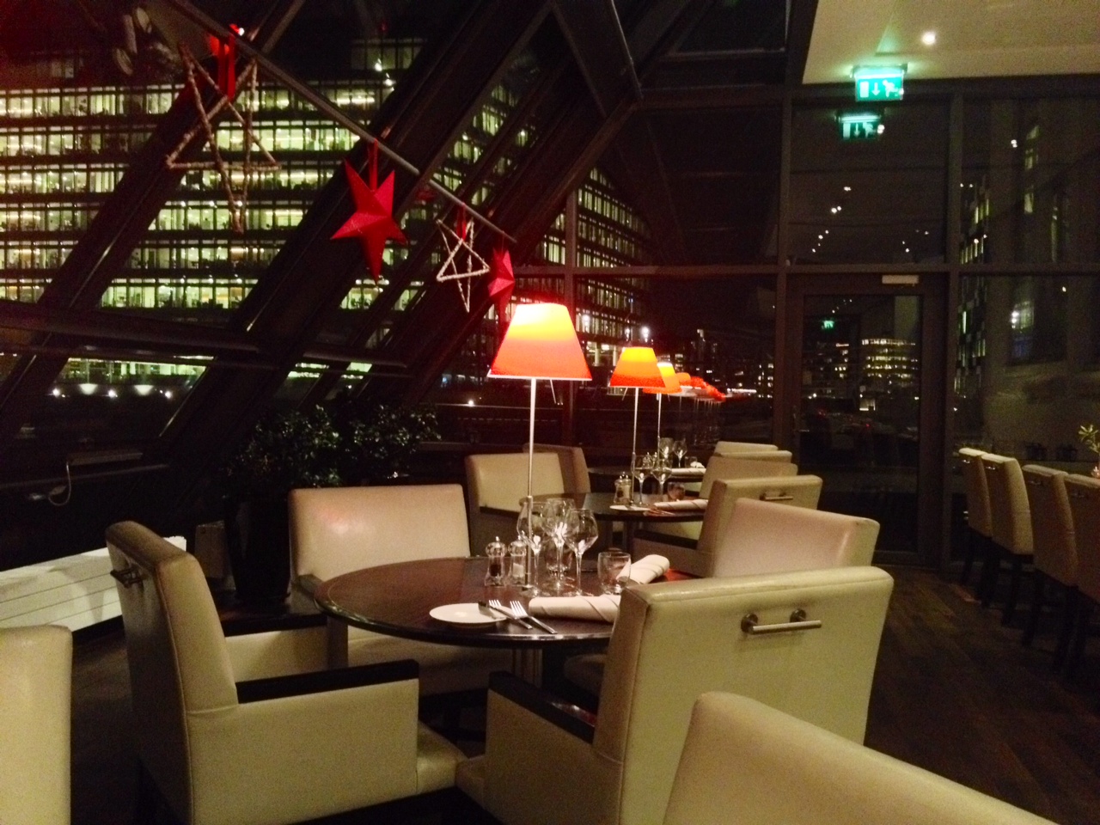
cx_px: 550
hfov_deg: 52.6
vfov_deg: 40.7
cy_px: 412
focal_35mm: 35
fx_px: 1112
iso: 800
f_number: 2.4
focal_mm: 4.28
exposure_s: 1/15
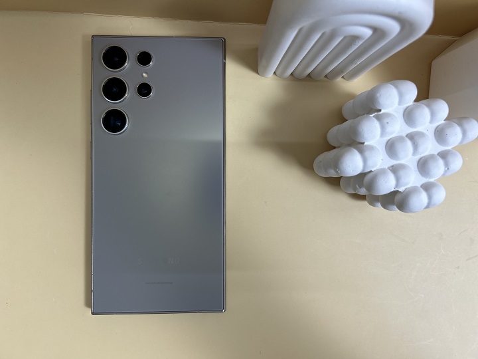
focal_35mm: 26
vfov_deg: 53.1
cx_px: 239
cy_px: 180
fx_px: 359
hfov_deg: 67.3
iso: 80
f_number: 1.5
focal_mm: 5.7
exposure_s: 1/120
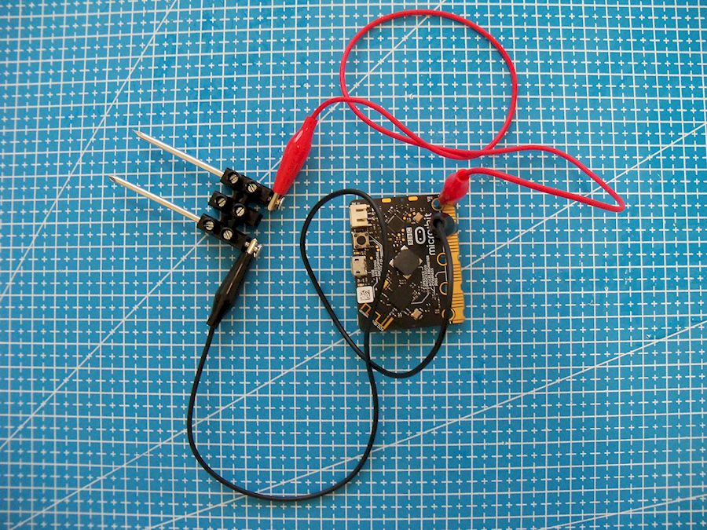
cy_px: 265
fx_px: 715
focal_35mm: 35
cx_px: 354
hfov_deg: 52.6
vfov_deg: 40.7
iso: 320
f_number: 3.5
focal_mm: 6.2
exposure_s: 1/40
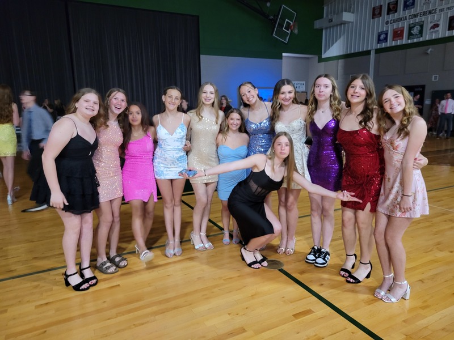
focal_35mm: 26
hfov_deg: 67.3
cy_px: 170
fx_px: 341
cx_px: 227
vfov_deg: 53.1
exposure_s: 1/30
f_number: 1.8
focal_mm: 5.4
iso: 500
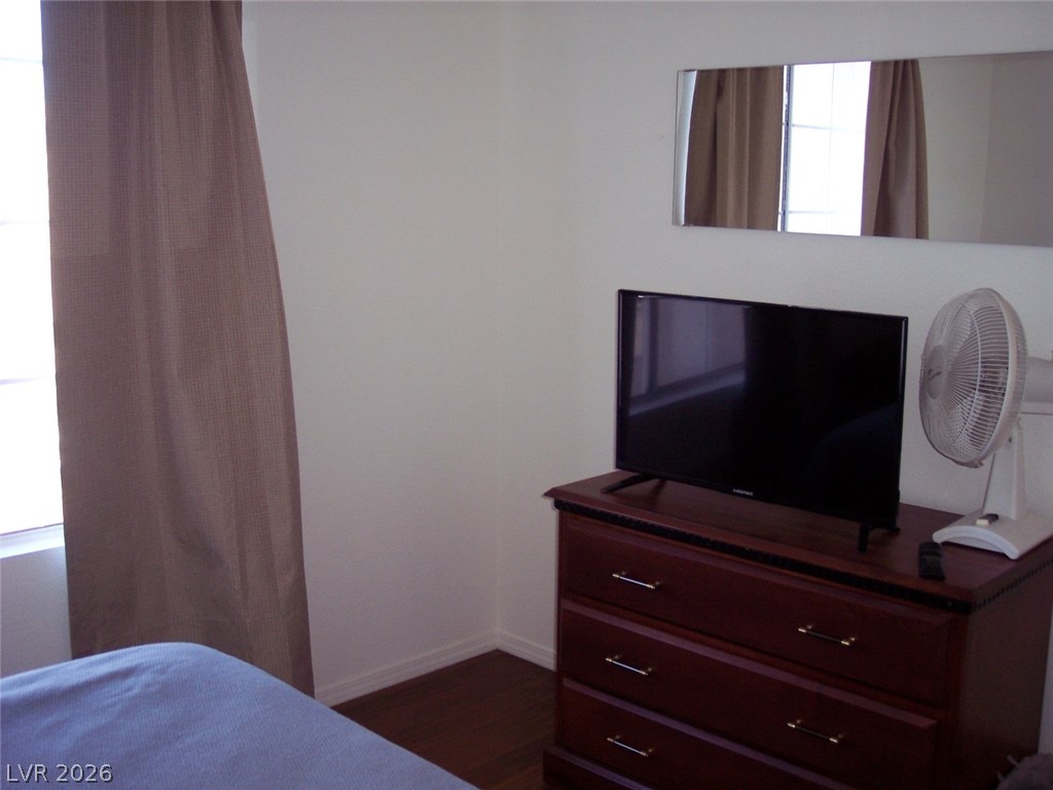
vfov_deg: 36.8
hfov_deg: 47.9
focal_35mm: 39
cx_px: 526
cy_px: 395
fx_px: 1186
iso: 140
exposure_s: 1/60
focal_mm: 8
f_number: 2.8
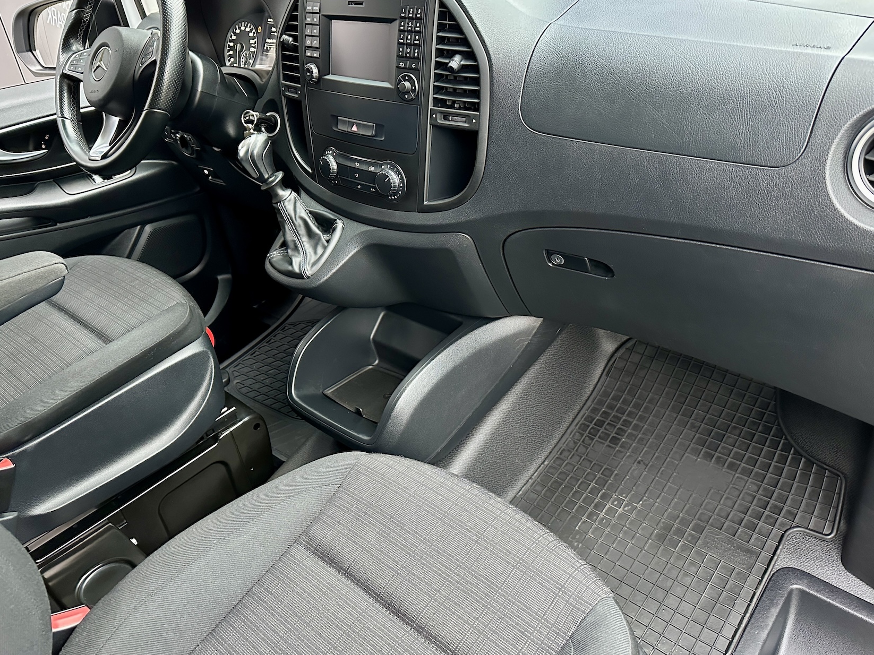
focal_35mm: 28
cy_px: 316
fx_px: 707
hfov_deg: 63.4
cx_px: 467
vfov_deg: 49.7
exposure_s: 1/41
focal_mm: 6.86
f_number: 1.78
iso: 1000
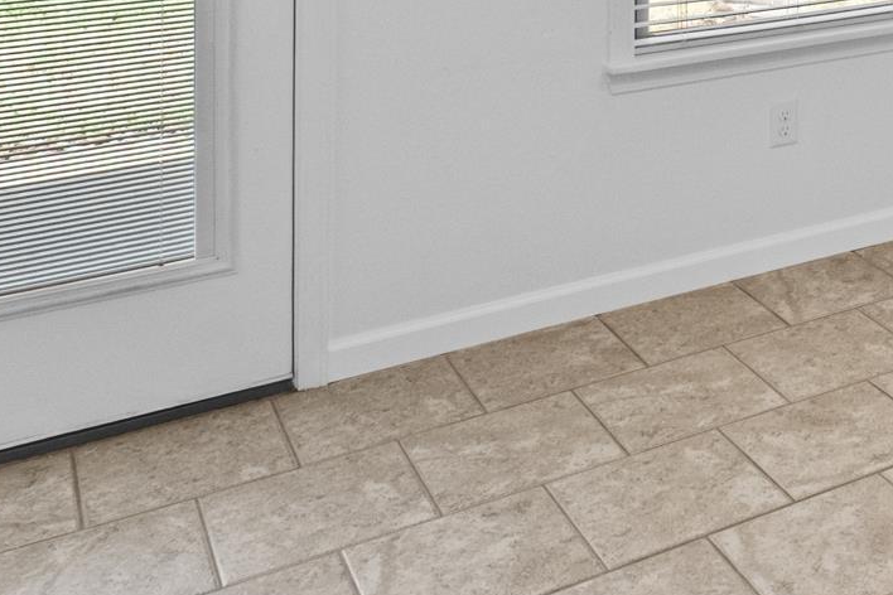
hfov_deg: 31.7
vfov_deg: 21.7
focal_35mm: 53
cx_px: 1058
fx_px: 1315
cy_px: -272
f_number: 8
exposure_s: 1/8
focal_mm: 10
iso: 800
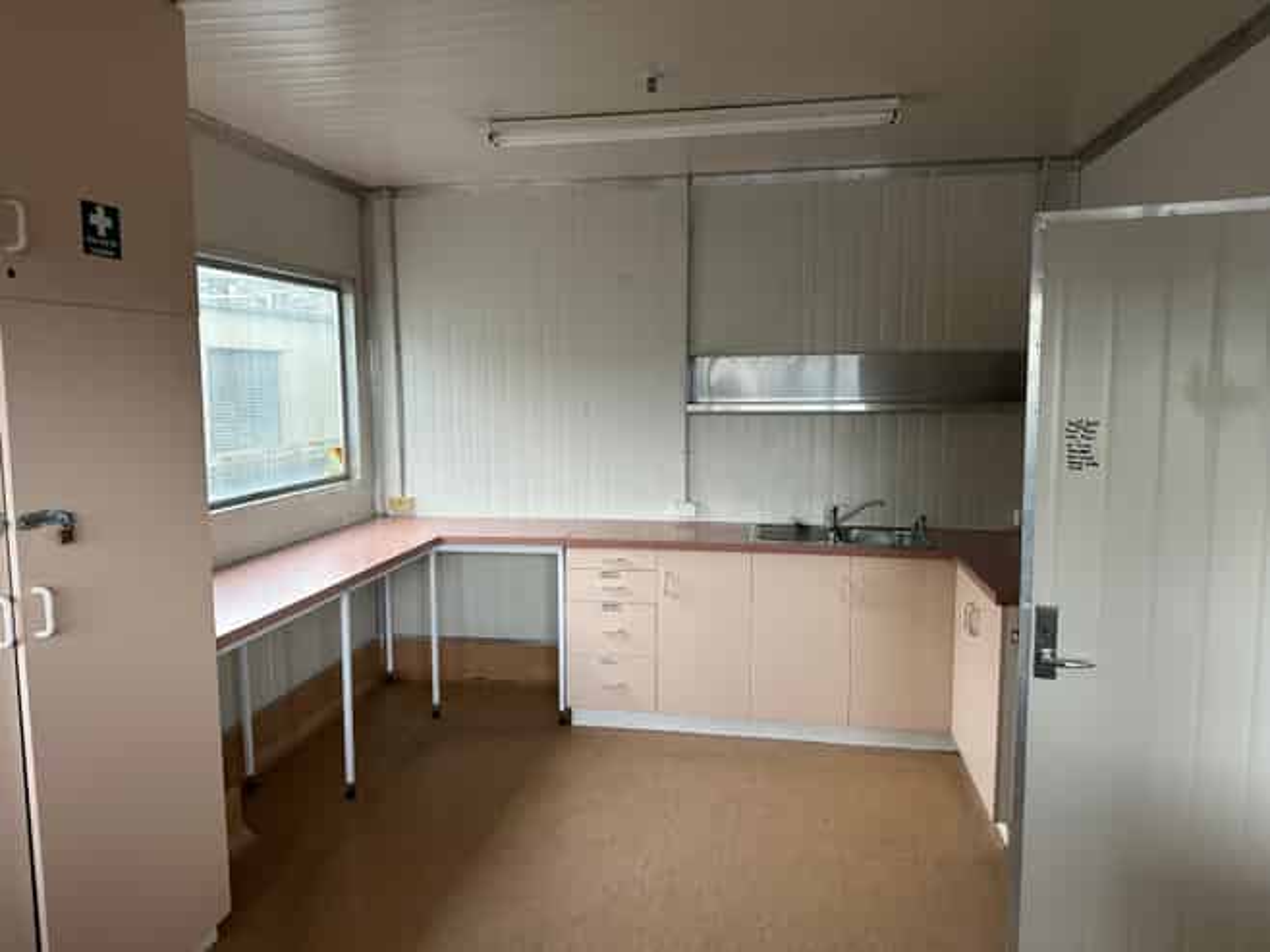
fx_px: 880
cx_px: 635
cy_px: 476
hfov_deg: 71.6
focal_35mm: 24
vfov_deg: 56.8
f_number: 1.78
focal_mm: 6.86
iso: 125
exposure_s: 1/50
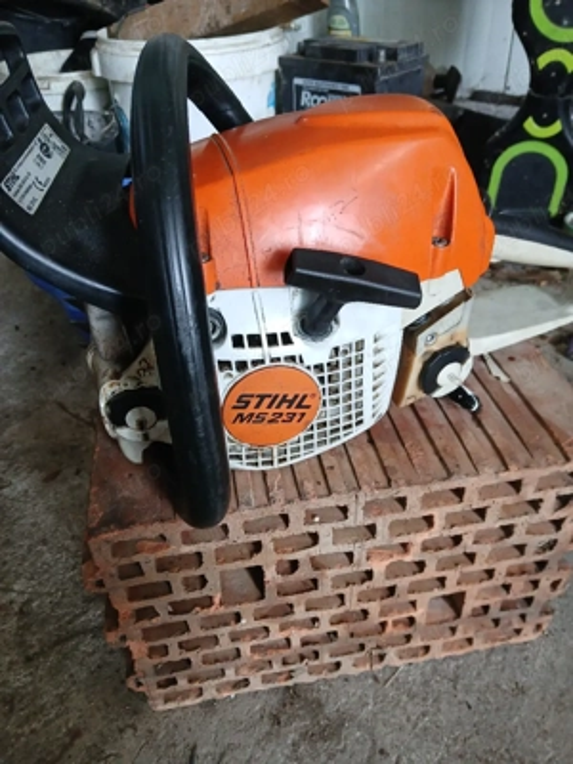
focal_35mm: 26
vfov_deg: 67.3
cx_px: 286
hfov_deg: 53.1
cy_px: 382
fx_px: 574
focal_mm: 3.98
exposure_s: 1/50.3
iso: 160
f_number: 1.8
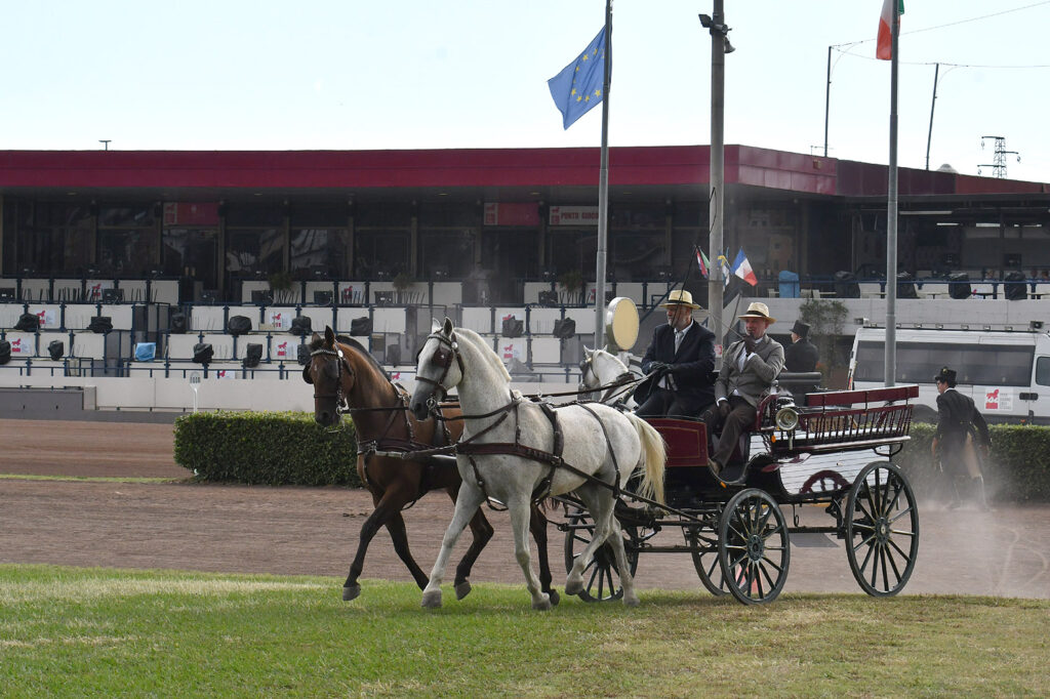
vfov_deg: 10.2
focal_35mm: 135
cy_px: 350
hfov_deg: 15.2
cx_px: 525
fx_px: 3936
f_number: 10
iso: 640
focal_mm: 90
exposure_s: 1/640
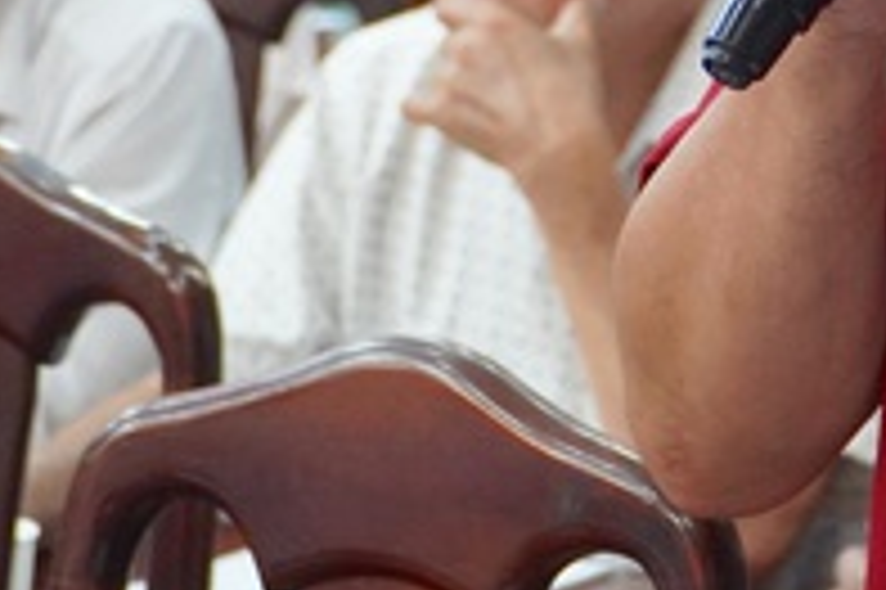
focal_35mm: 210
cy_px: -354
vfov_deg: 6.4
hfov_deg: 9.7
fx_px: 5155
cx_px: 899
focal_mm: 43
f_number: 4
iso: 3200
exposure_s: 1/160
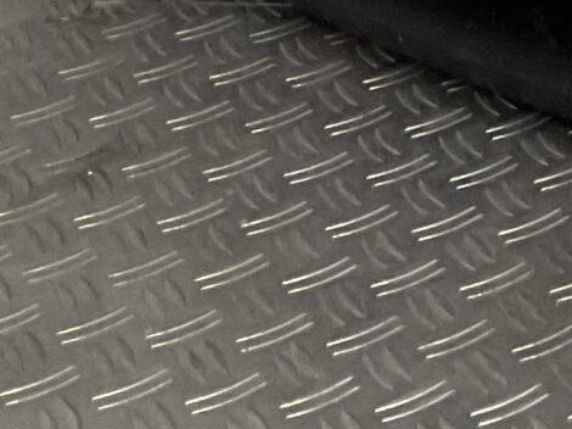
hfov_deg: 10.8
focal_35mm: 158
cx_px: 1324
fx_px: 2609
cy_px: -483
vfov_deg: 8.8
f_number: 1.8
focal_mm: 3
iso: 40
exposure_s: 1/100
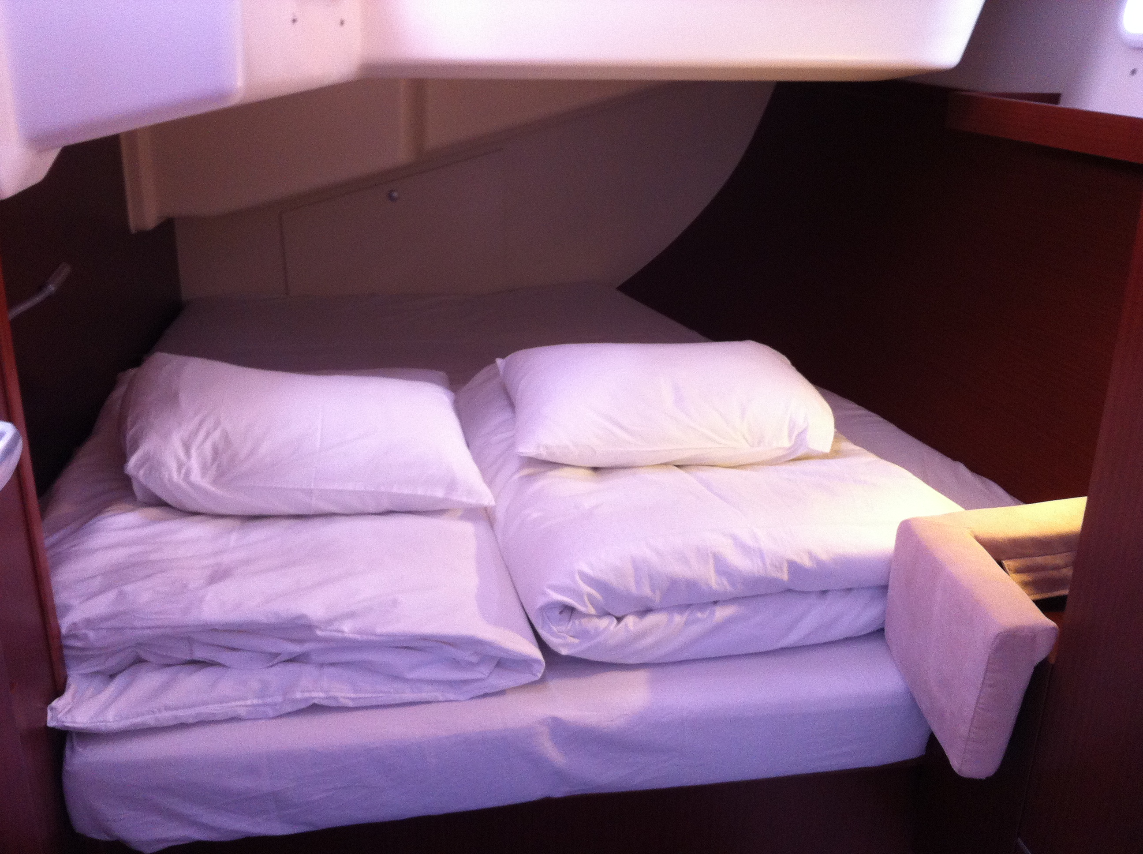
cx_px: 572
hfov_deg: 52.7
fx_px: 1154
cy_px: 427
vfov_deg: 40.6
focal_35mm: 35
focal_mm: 3.85
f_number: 2.8
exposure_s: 1/15
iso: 160
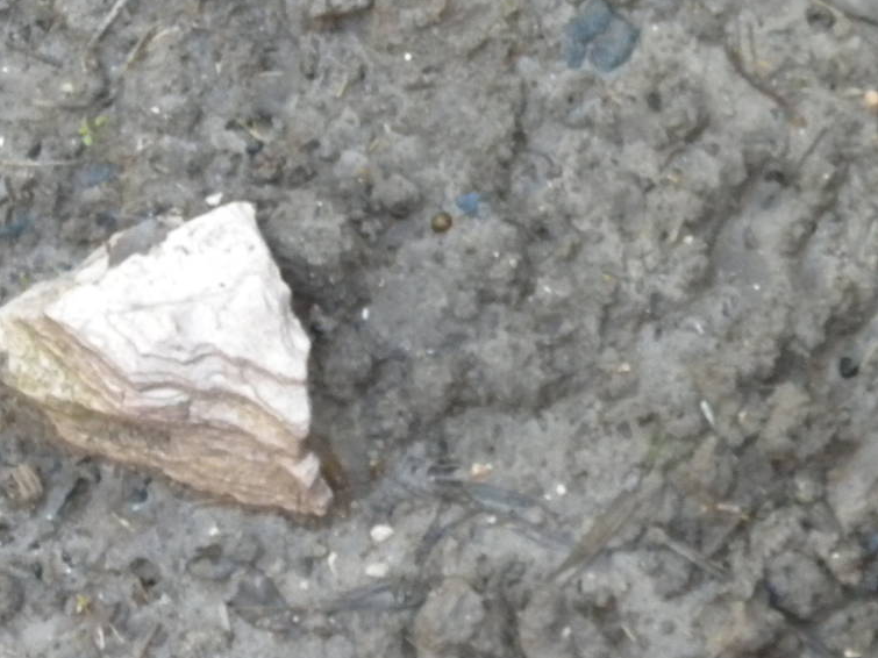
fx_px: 5376
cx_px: 909
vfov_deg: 7.0
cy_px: 15
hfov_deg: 9.3
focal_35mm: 212
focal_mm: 17.7
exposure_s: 1/30
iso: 400
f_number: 5.1
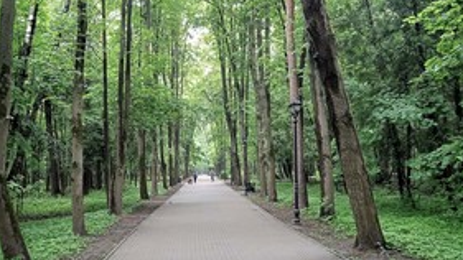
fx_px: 466
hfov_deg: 52.6
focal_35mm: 38
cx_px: 203
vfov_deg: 31.1
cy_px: 109
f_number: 2.2
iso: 375
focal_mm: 3.43
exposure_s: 1/33.3
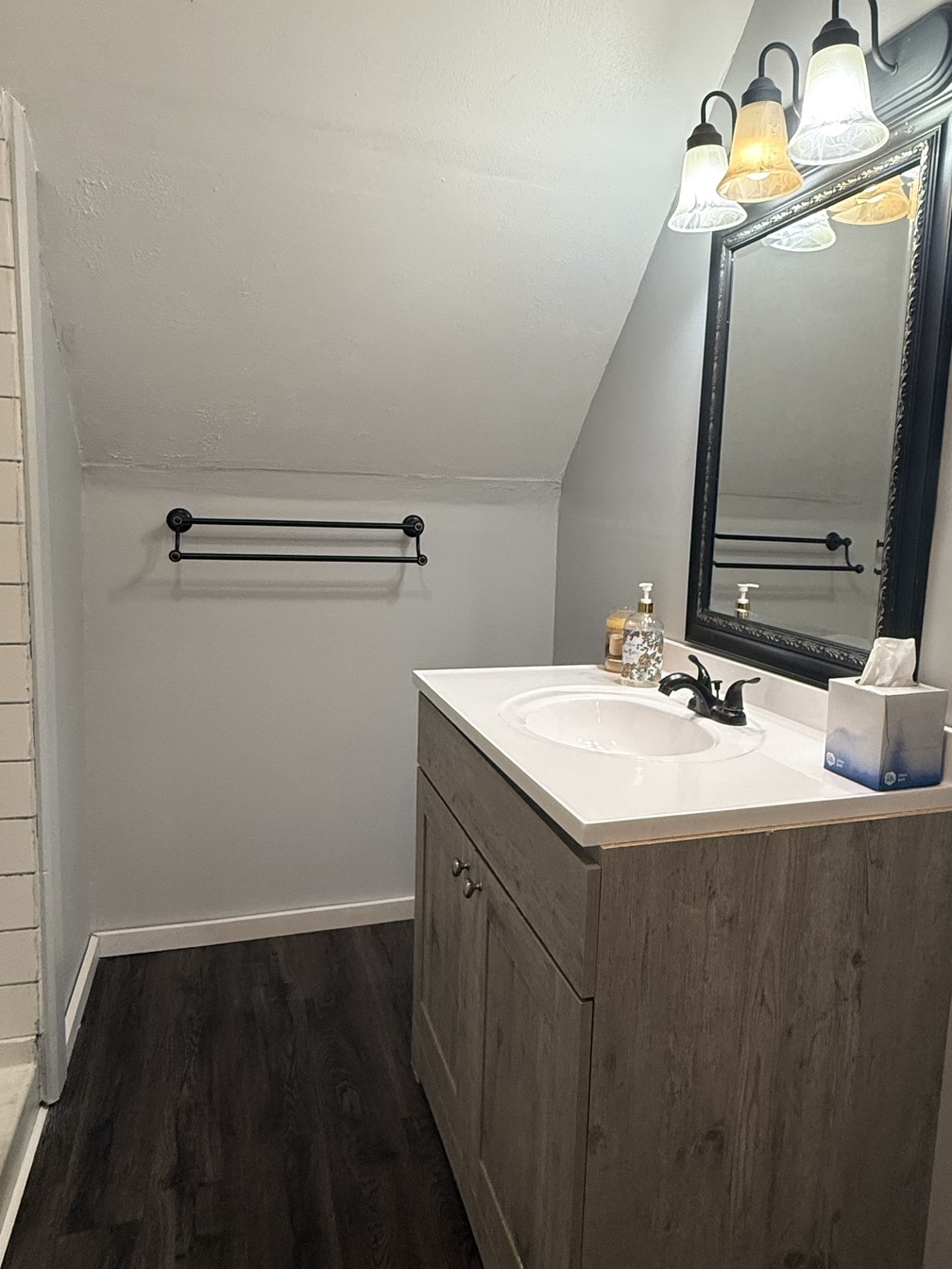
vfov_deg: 71.6
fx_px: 880
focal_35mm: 24
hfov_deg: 56.6
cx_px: 548
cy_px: 626
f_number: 2.2
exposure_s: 1/120
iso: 320
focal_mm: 2.22
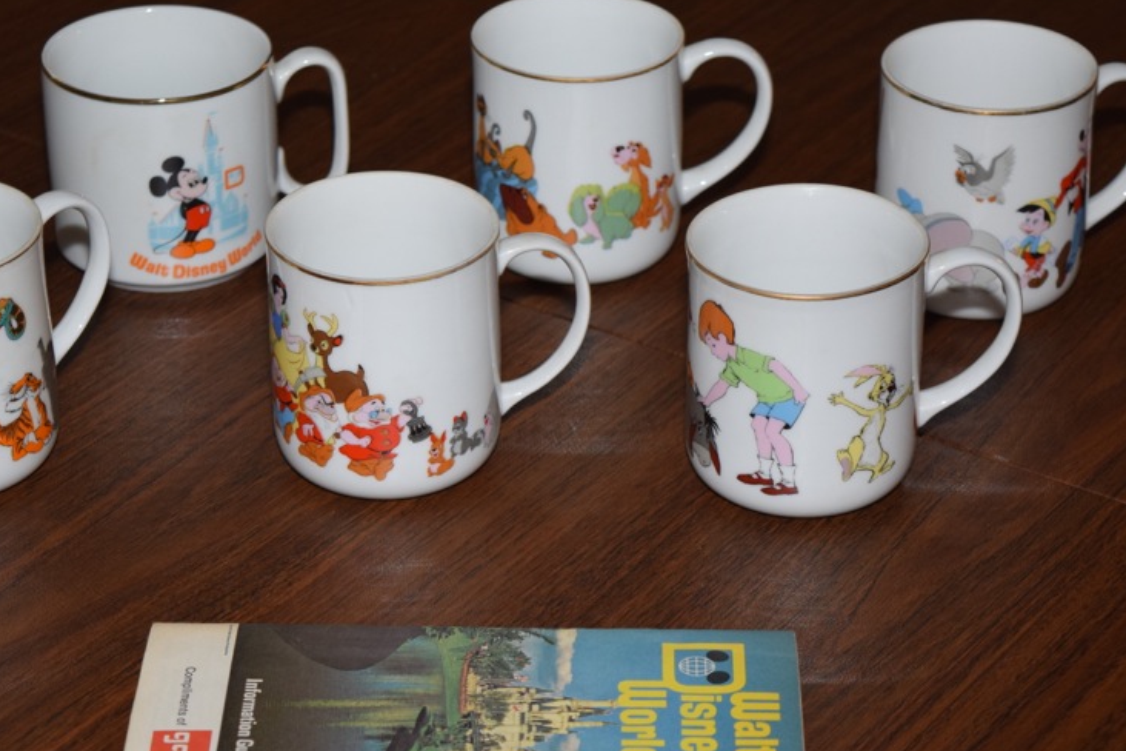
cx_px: 494
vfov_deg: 12.2
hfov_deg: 18.1
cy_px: 407
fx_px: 3524
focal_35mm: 113
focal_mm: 55
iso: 640
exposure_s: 1/60
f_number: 5.6
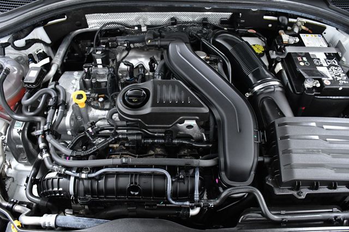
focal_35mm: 27
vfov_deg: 47.9
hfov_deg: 67.4
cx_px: 174
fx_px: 262
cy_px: 116
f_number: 5
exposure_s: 1/100
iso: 2500
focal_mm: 18
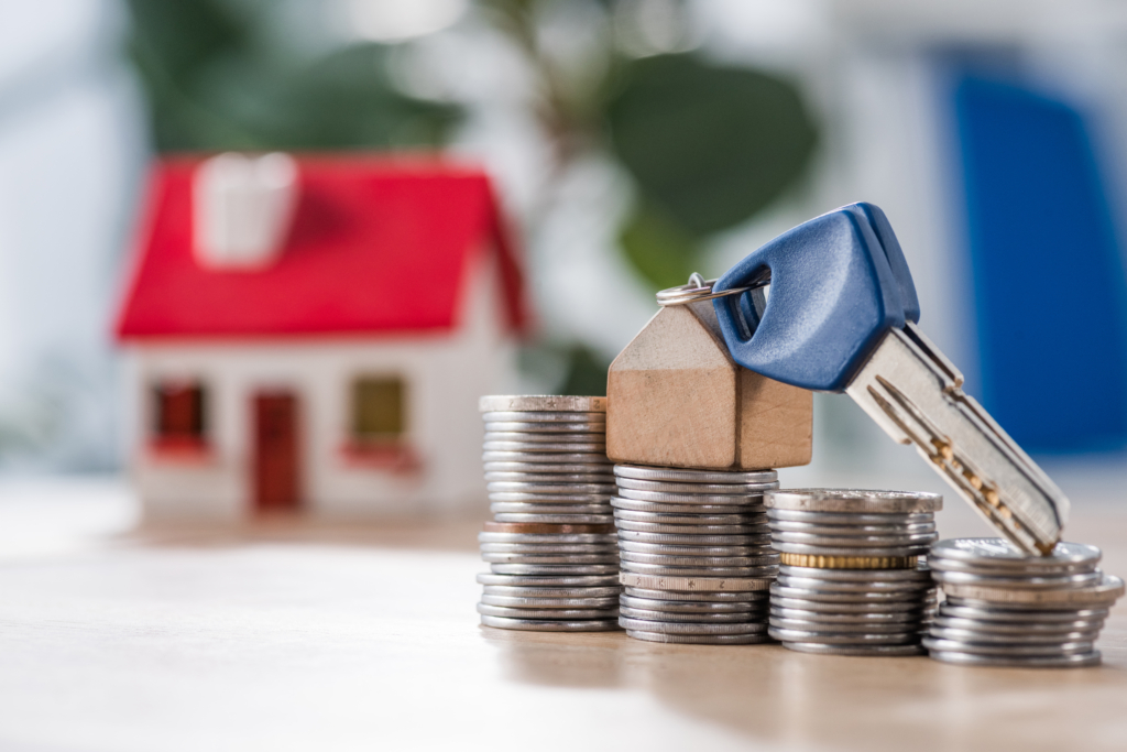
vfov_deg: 13.0
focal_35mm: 105
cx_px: 564
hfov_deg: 19.5
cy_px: 376
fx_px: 3287
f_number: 10
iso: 400
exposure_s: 1/200
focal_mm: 105
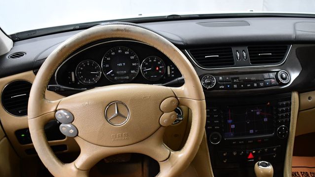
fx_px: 317
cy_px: 88
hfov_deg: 52.8
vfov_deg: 31.2
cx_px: 158
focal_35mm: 38
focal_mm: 18
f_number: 3.5
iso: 2500
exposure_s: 1/125
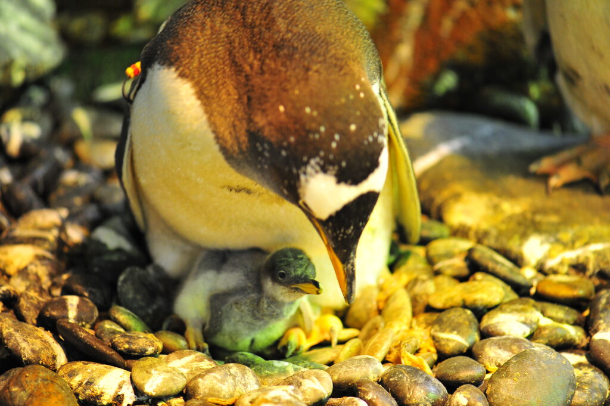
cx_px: 305
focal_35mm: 105
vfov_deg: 13.0
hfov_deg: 19.5
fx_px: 1778
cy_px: 203
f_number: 3
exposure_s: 1/13
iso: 1600
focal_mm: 105
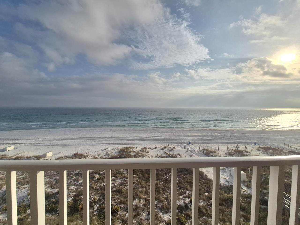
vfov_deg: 89.9
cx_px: 150
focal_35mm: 13
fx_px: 113
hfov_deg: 106.2
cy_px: 112
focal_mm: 1.74
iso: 50
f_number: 2.2
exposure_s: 1/10000
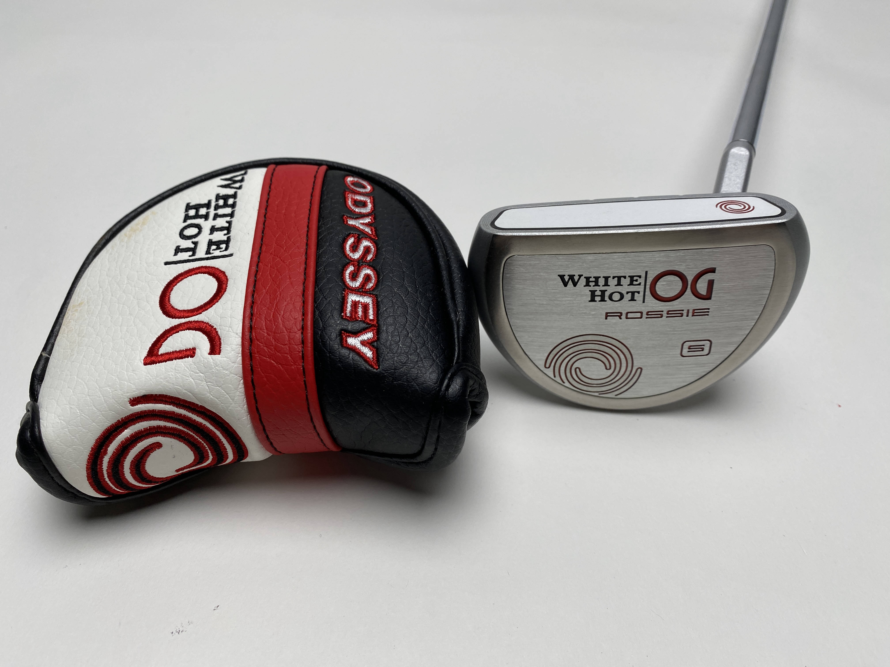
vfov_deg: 53.1
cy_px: 334
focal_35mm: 26
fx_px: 668
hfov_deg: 67.3
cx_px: 445
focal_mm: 4.25
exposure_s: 1/269
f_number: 1.8
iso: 32
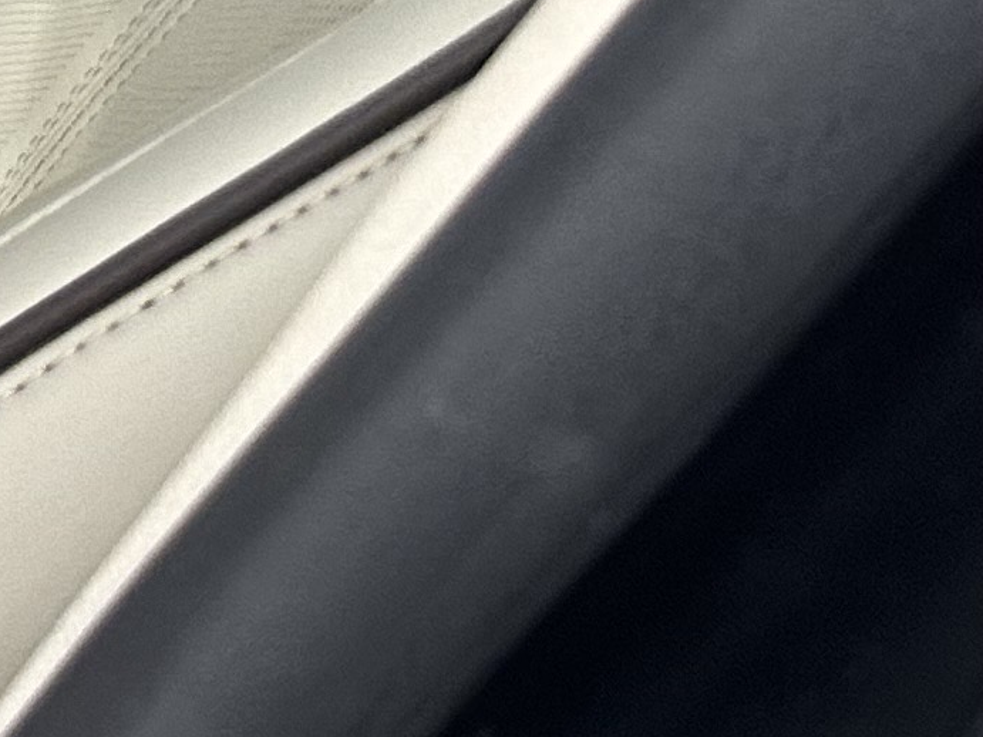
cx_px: -1883
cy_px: -727
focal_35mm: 140
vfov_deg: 9.9
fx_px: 3975
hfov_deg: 10.4
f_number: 1.78
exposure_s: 1/60
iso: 200
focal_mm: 6.86
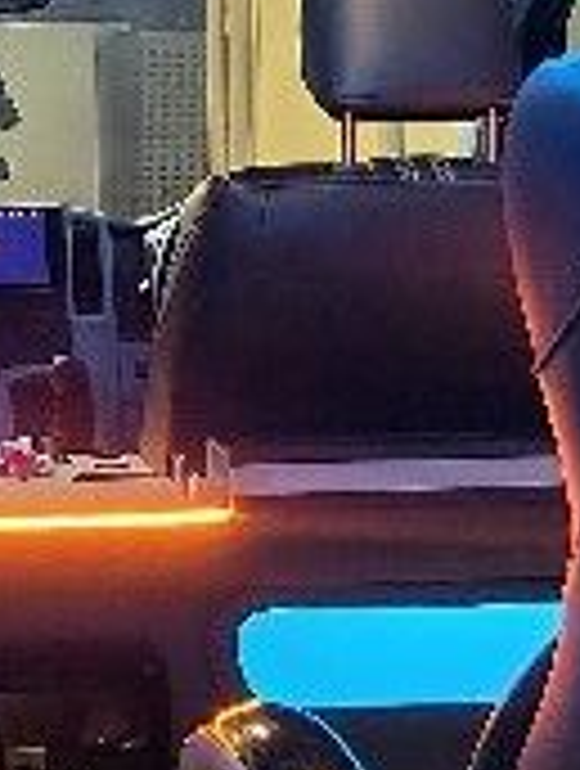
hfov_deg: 14.6
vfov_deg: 19.0
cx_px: 72
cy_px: 54
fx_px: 2248
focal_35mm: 101
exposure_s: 1/24
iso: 800
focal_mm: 4.25
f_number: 1.8
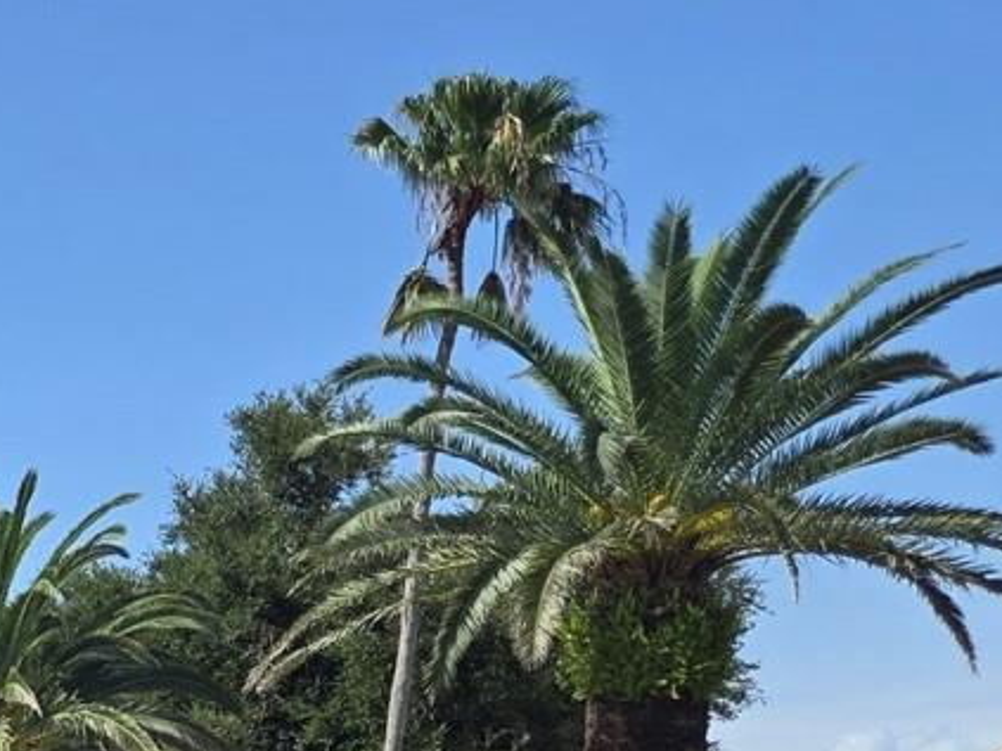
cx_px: -718
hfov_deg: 18.4
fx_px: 2518
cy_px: 1118
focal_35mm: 87
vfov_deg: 15.6
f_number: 1.8
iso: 40
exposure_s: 1/2921
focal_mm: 5.4
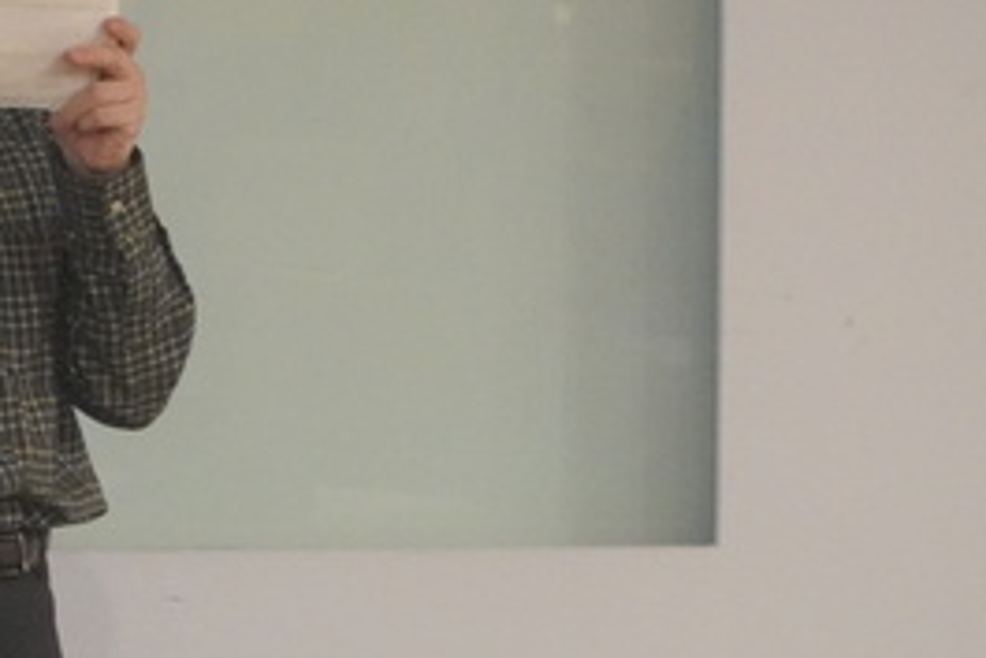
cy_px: 336
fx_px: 5426
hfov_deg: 10.2
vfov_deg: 6.9
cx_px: -186
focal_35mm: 198
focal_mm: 50
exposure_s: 1/125
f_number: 5.6
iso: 6400
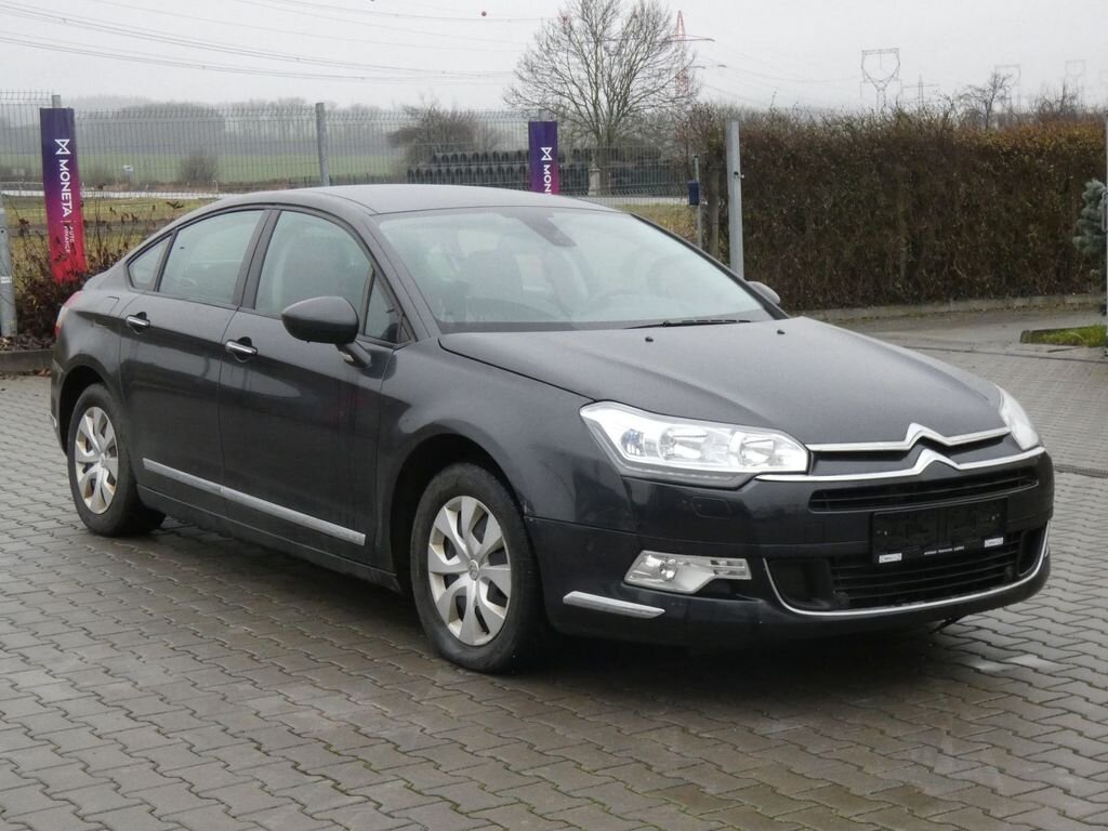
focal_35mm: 58
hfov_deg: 33.2
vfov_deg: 25.2
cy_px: 416
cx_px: 554
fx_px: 1856
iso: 500
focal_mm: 10.4
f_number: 5.6
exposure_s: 1/80
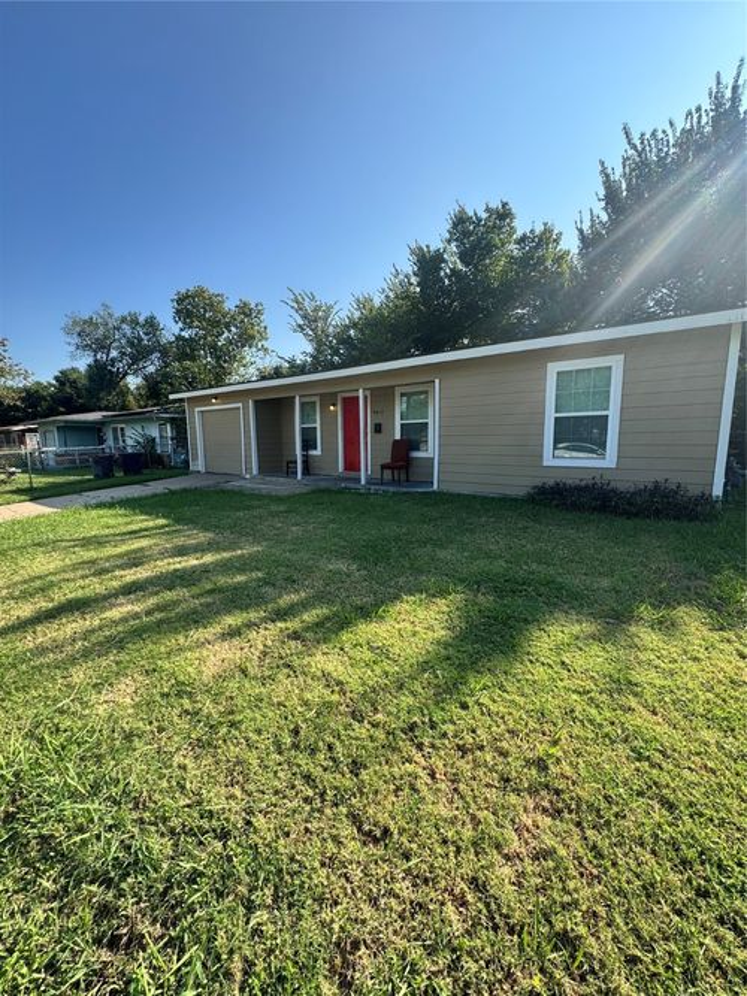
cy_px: 498
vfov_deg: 102.1
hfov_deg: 85.7
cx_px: 374
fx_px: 403
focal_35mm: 14
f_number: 2.2
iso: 40
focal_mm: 2.22
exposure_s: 1/578
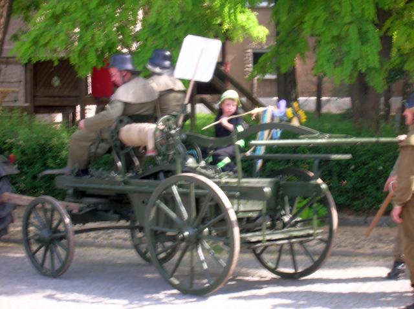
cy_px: 154
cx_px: 207
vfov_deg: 14.5
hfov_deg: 19.3
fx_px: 1218
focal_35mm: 102
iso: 50
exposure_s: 1/16.4
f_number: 8.2
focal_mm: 17.1
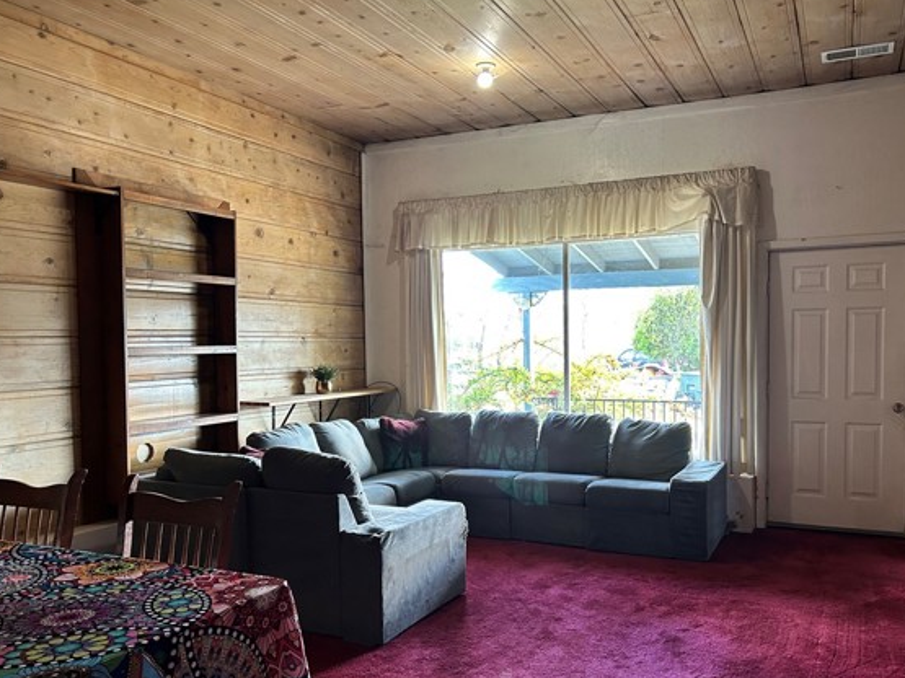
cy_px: 380
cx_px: 499
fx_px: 784
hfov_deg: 59.8
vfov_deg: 46.7
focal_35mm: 30
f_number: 1.5
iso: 160
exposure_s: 1/60
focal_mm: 5.7
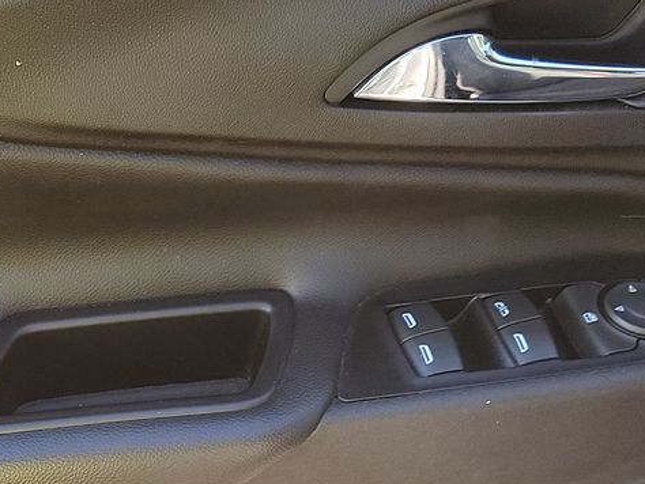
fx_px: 1510
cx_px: 78
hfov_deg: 23.5
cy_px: 378
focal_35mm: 81
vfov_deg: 18.1
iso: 87
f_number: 1.8
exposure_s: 1/119
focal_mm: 6.7
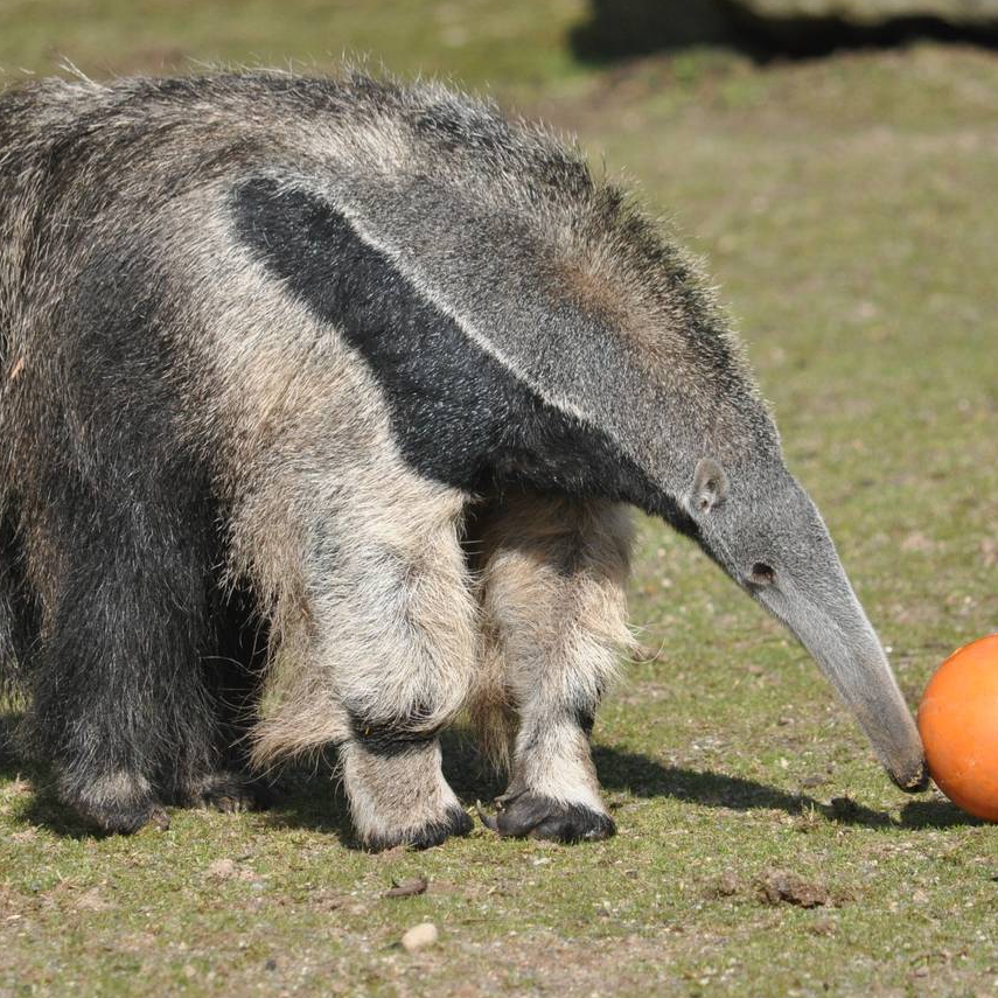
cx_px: 526
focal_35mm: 572
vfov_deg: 3.1
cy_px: 521
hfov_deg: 3.1
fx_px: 18658
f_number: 5.6
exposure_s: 1/3200
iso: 800
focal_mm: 240
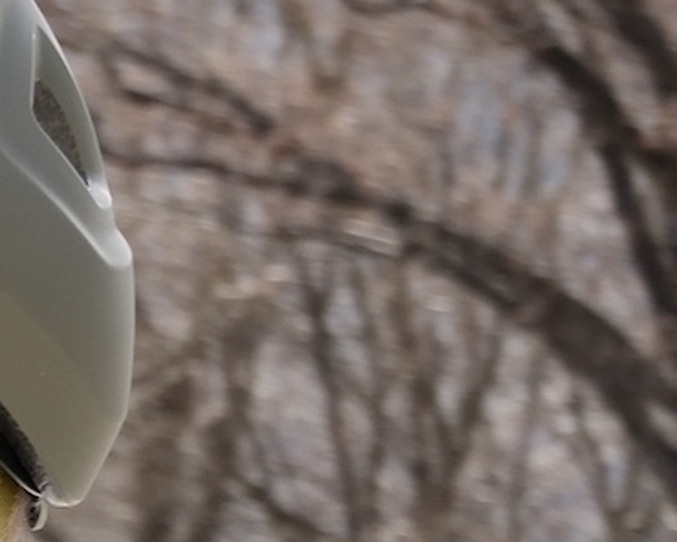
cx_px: -384
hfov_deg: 13.2
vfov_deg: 11.2
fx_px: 2745
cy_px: 405
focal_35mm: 137
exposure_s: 1/350
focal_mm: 30
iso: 125
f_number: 5.6
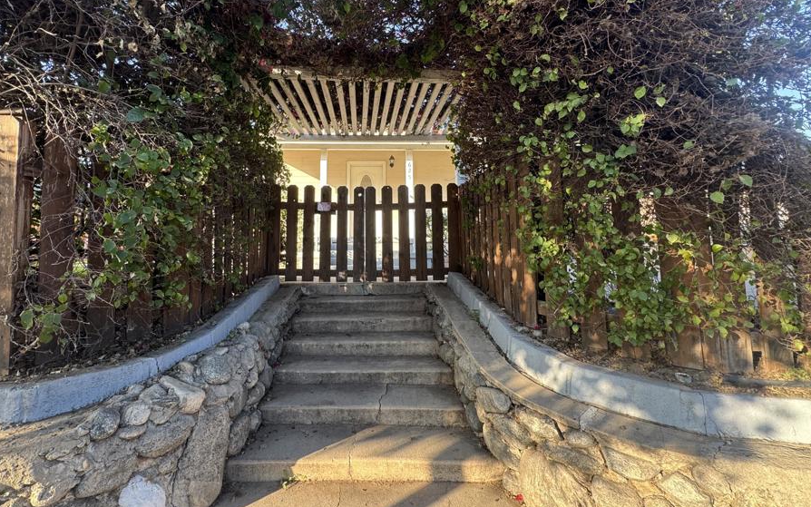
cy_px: 213
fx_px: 376
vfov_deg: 67.6
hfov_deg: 94.2
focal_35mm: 17
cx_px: 375
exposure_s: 1/99
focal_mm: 2.22
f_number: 2.2
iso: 50
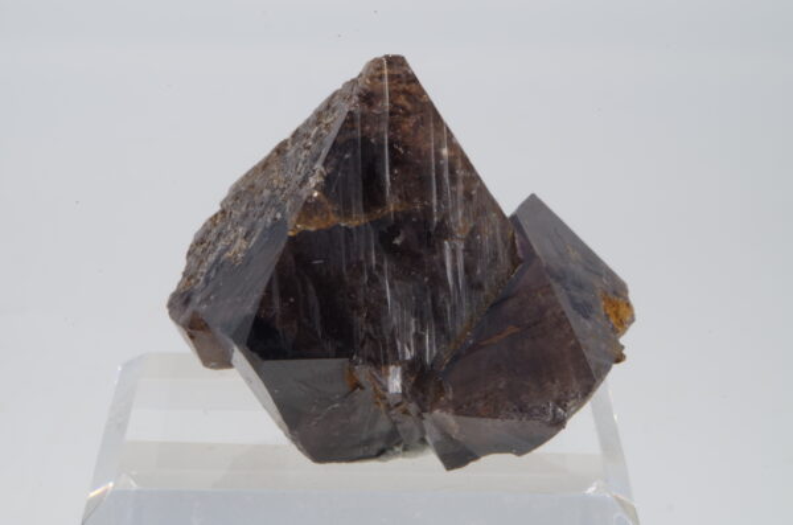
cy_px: 262
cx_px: 396
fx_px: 1802
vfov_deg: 16.6
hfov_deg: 24.8
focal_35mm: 82
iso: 100
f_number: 6.3
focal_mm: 55
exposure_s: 1/1.25
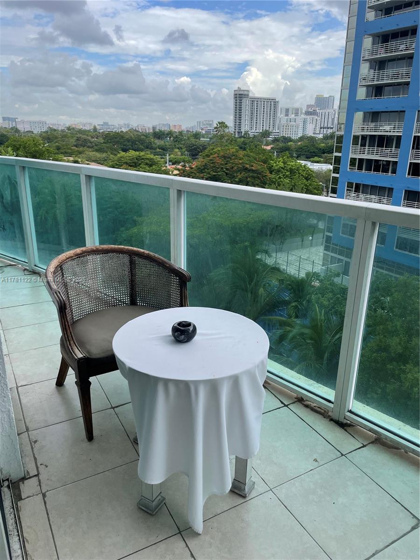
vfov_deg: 67.3
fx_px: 421
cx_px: 210
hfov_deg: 53.1
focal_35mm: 26
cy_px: 280
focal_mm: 4.2
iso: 32
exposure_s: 1/1052
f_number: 1.6
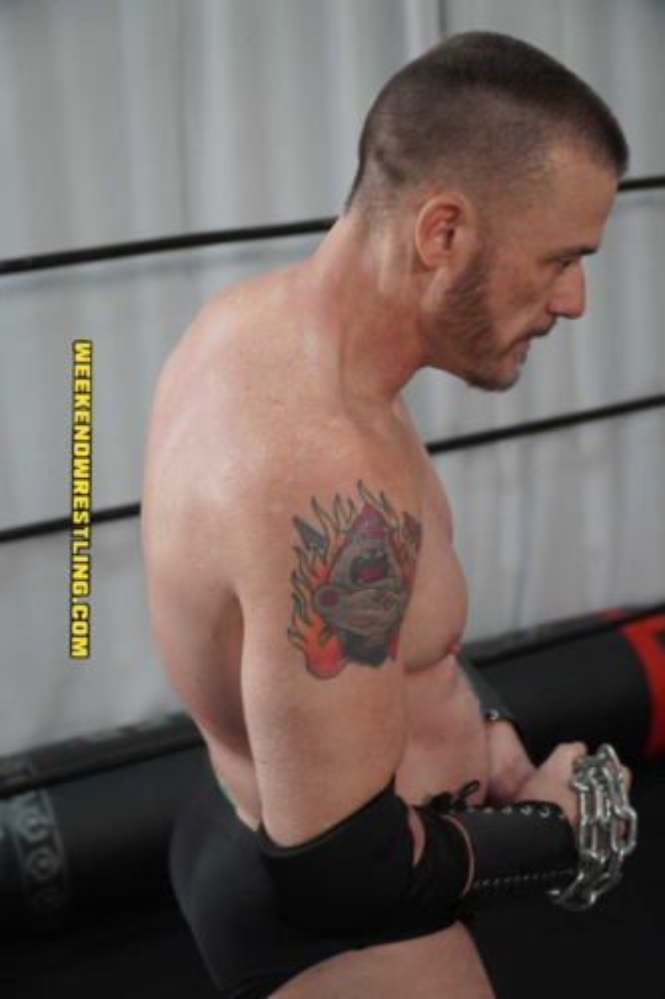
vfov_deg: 36.0
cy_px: 500
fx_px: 1539
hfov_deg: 24.4
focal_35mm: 56
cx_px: 332
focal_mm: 37
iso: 1600
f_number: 4
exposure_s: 1/160
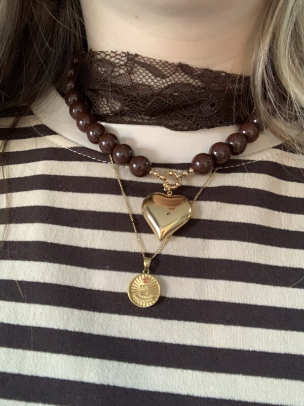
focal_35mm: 32
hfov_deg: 44.2
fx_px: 375
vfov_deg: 56.8
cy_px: 203
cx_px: 152
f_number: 2.2
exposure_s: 1/30
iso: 500
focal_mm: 2.87
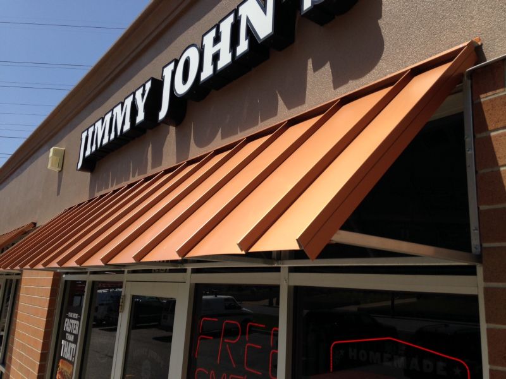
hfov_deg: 55.4
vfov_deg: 42.9
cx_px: 253
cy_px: 190
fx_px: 482
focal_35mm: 33
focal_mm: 4.12
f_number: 2.4
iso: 50
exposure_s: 1/1748
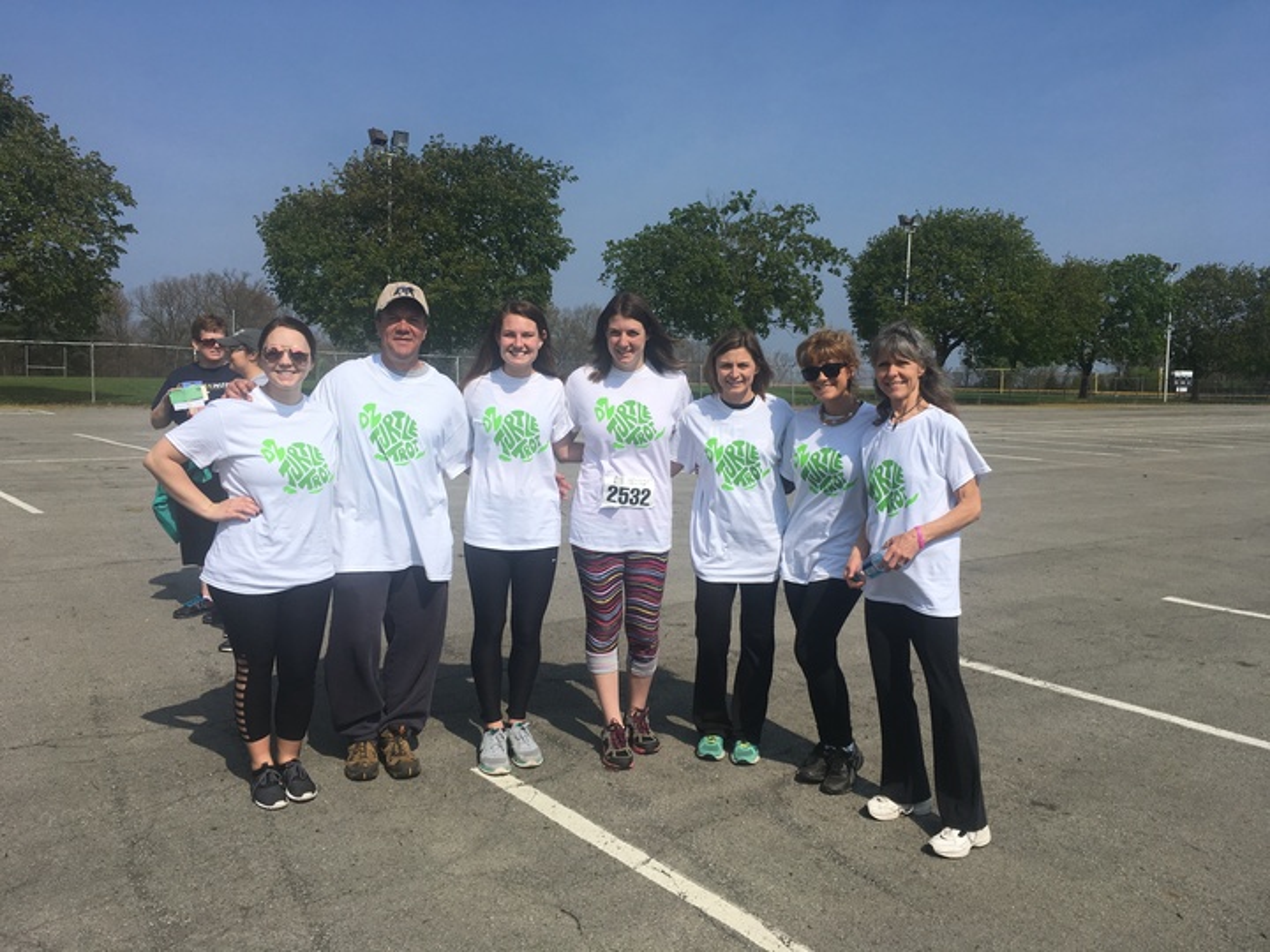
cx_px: 635
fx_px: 1064
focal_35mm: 29
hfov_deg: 61.7
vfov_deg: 48.2
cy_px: 476
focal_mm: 4.15
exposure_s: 1/3077
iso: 25
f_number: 2.2
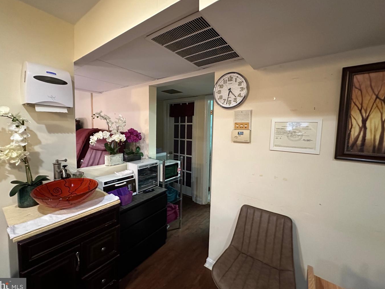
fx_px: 167
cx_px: 182
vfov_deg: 81.7
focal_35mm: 15
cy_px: 140
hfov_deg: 98.1
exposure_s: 1/39
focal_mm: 2.22
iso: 800
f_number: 2.2
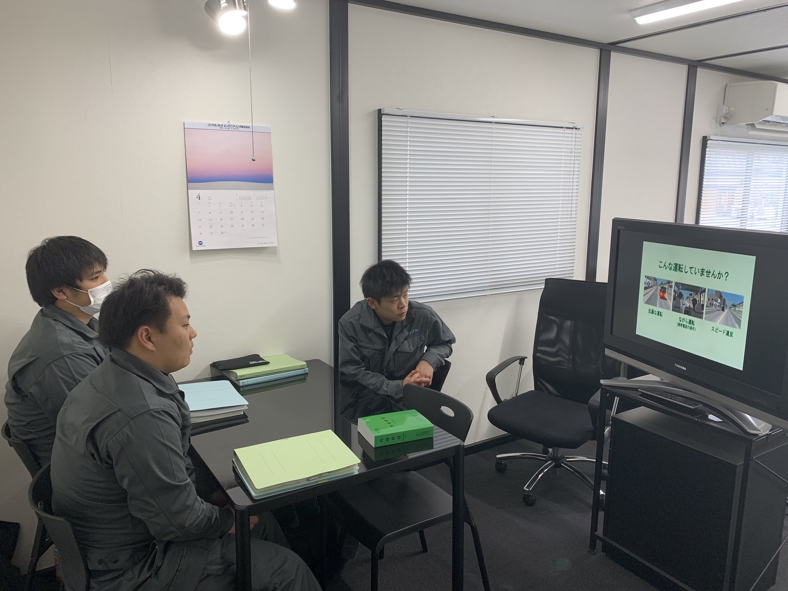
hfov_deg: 67.3
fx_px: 592
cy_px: 296
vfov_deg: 53.1
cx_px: 394
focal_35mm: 26
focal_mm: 4.25
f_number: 1.8
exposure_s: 1/120
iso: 100
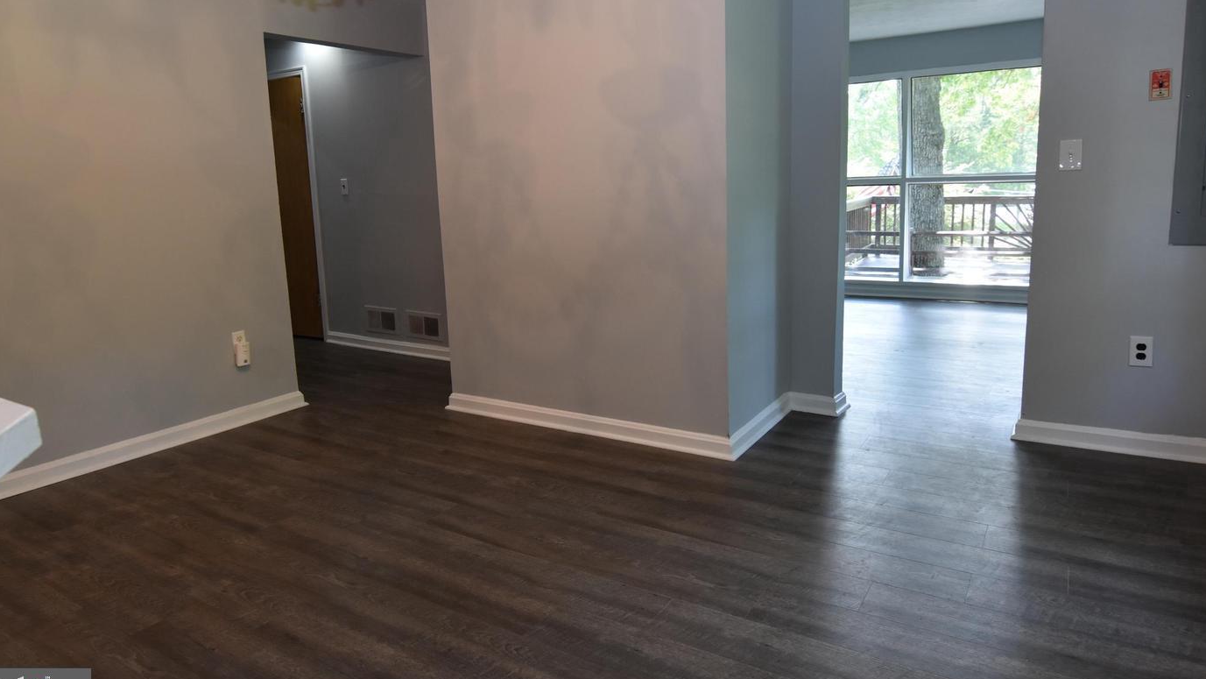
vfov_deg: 49.4
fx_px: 736
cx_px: 585
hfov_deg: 78.7
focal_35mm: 23
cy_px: 293
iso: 800
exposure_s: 1/100
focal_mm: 14
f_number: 5
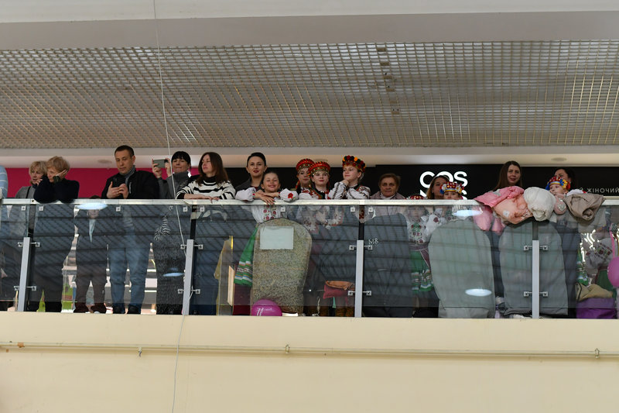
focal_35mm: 75
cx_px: 310
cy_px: 206
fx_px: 1289
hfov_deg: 27.0
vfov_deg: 18.2
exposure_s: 1/800
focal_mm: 50
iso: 1250
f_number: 3.2
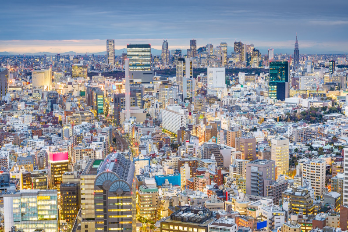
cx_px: 193
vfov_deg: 21.6
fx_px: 609
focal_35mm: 63
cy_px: 122
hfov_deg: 31.9
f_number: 8
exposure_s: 30
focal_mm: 50
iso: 100
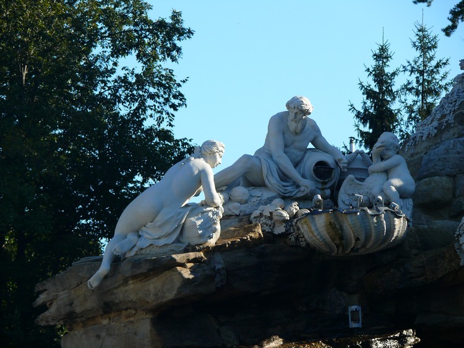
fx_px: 3028
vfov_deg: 6.6
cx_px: 232
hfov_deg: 8.8
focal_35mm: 226
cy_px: 174
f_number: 4
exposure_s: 1/250
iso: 100
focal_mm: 47.8
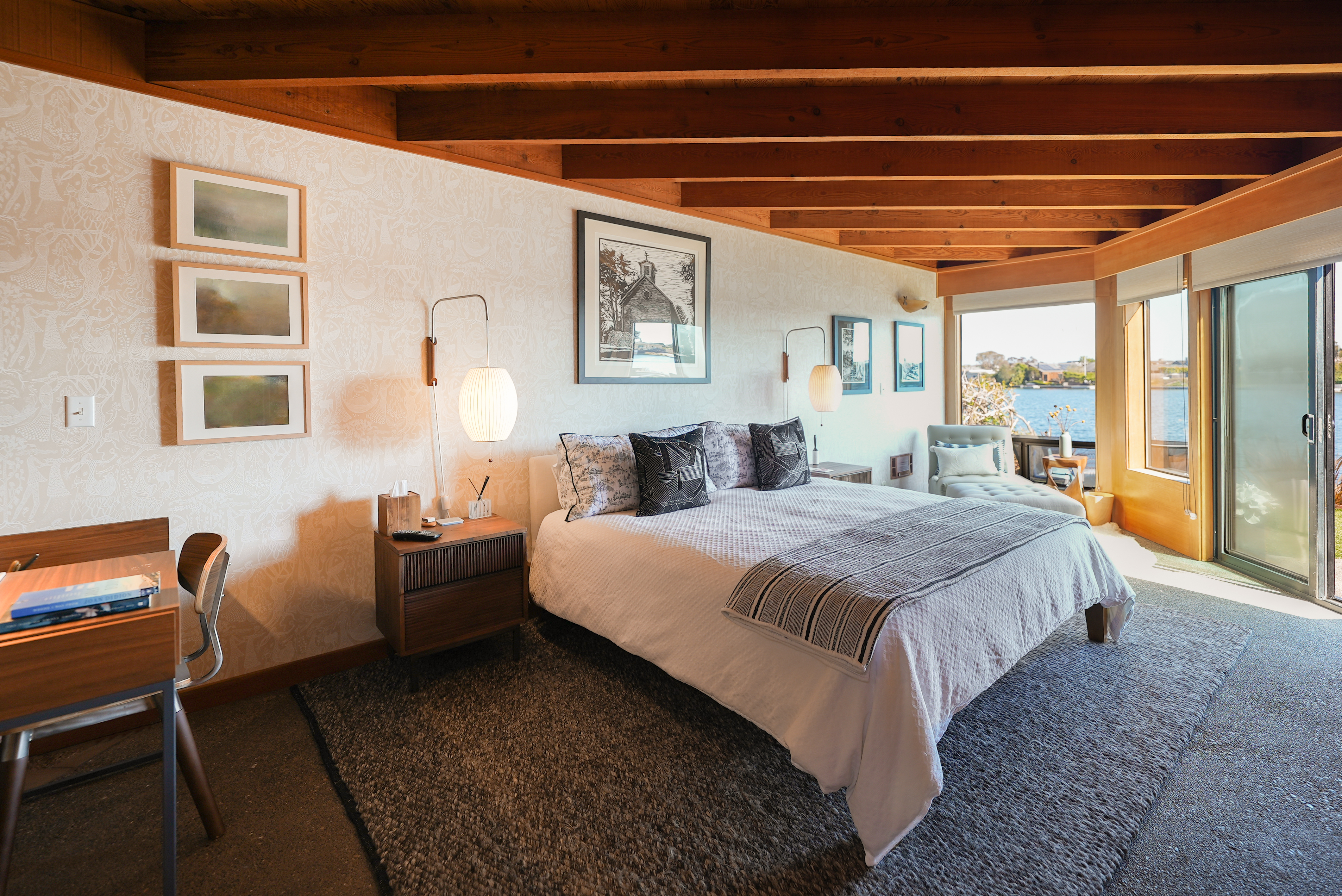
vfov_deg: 73.8
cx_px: 671
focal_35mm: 16
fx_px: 597
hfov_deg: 96.7
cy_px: 448
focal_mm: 16
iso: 80
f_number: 2.8
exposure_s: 1/30
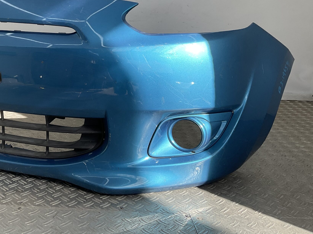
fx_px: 407
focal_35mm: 45
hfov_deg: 40.7
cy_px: 53
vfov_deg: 31.5
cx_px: 73
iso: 16
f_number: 1.8
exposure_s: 1/375
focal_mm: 3
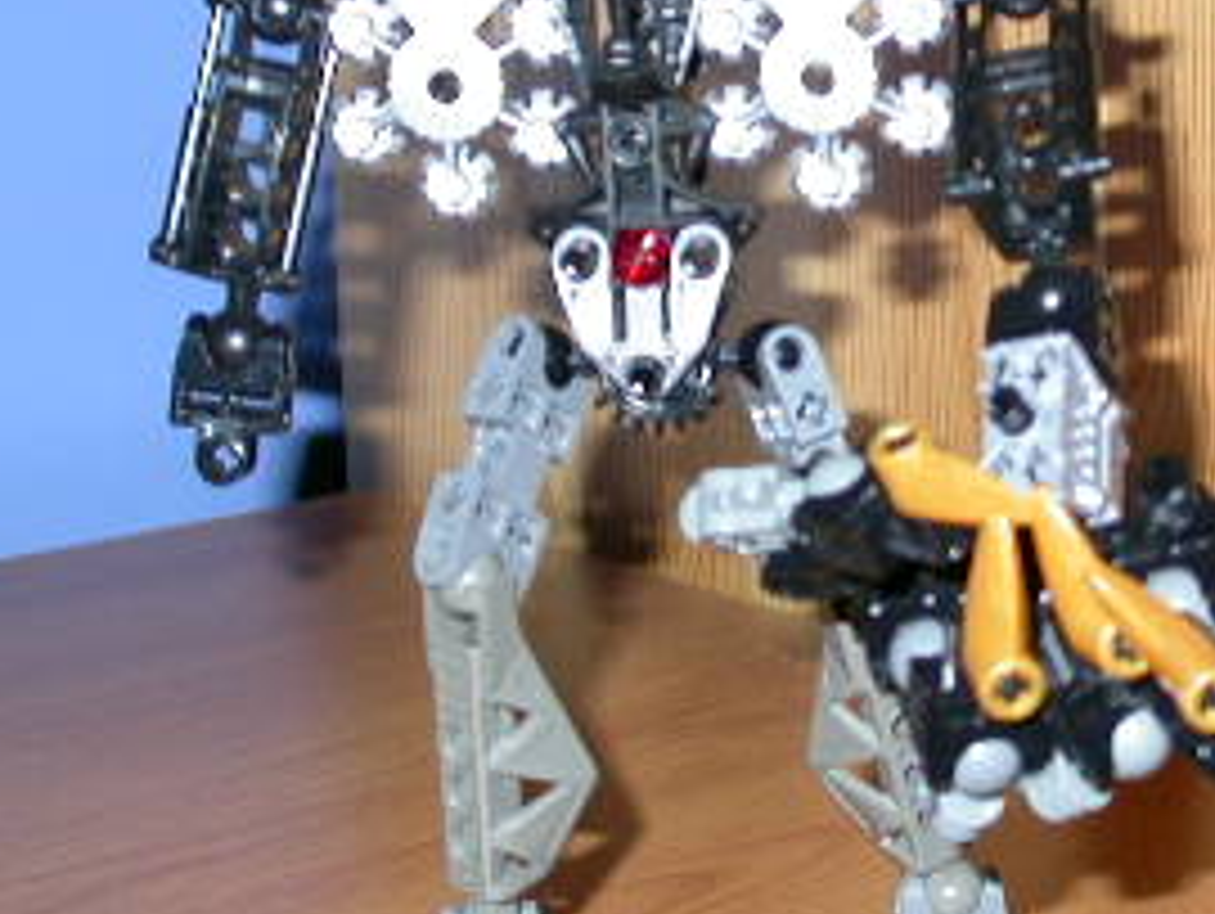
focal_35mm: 90
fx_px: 3162
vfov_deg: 16.4
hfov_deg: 21.5
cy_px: 230
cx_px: 932
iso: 100
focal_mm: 7.85
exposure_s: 1/60
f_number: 2.6
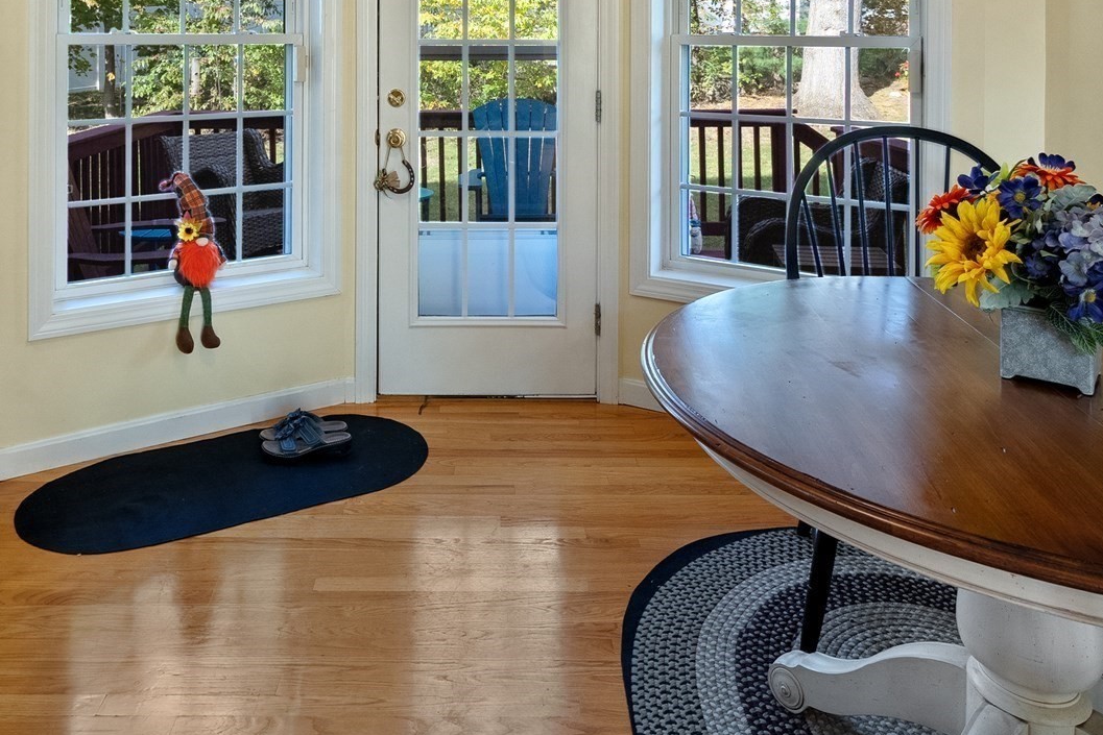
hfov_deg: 60.1
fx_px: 950
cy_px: 32
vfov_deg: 38.5
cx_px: 484
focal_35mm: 31
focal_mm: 16
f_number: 8
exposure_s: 1/3
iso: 320
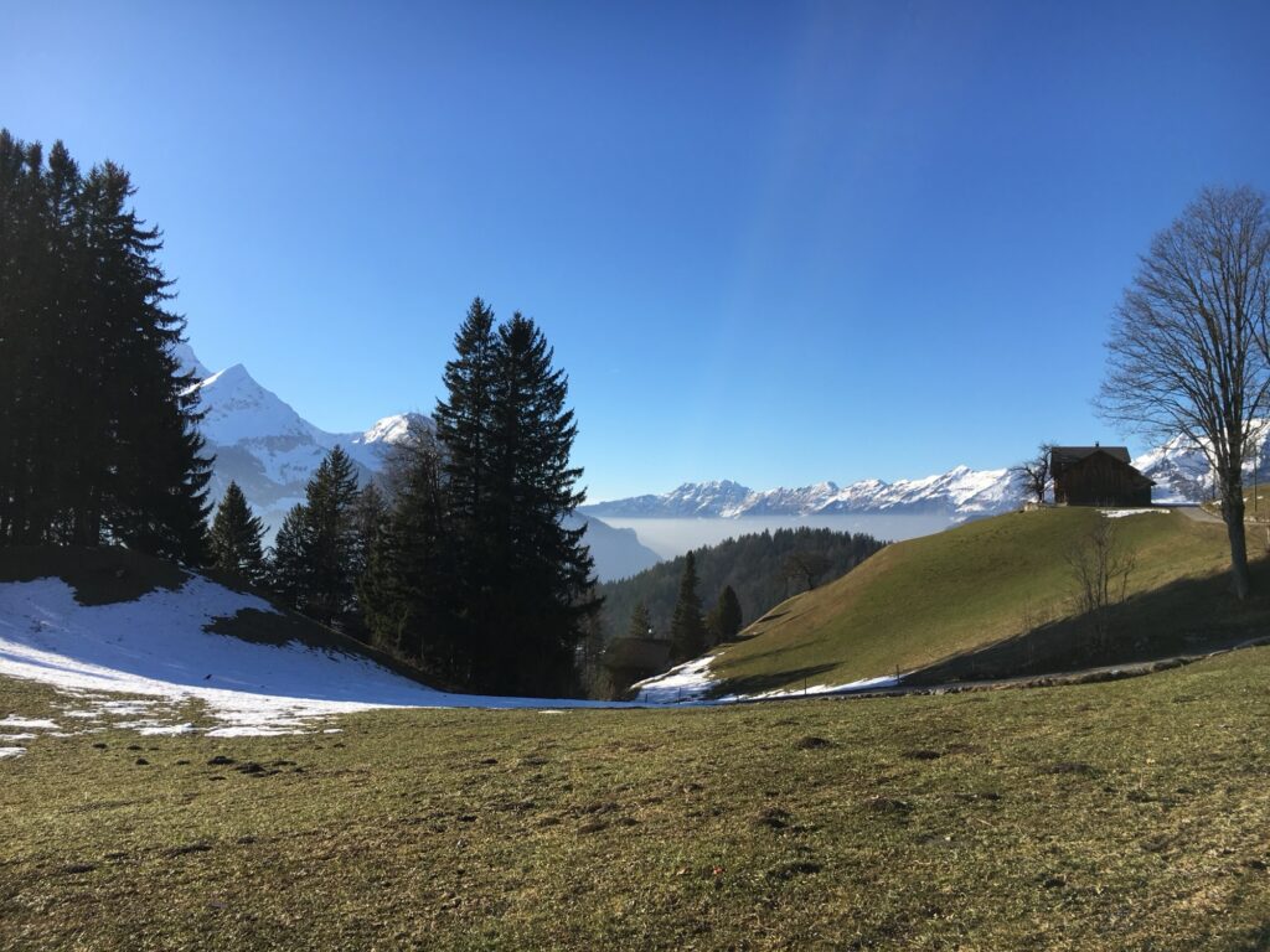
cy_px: 476
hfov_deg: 61.7
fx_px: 1064
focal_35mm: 29
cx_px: 635
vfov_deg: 48.2
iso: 25
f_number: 2.2
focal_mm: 4.15
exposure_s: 1/1603
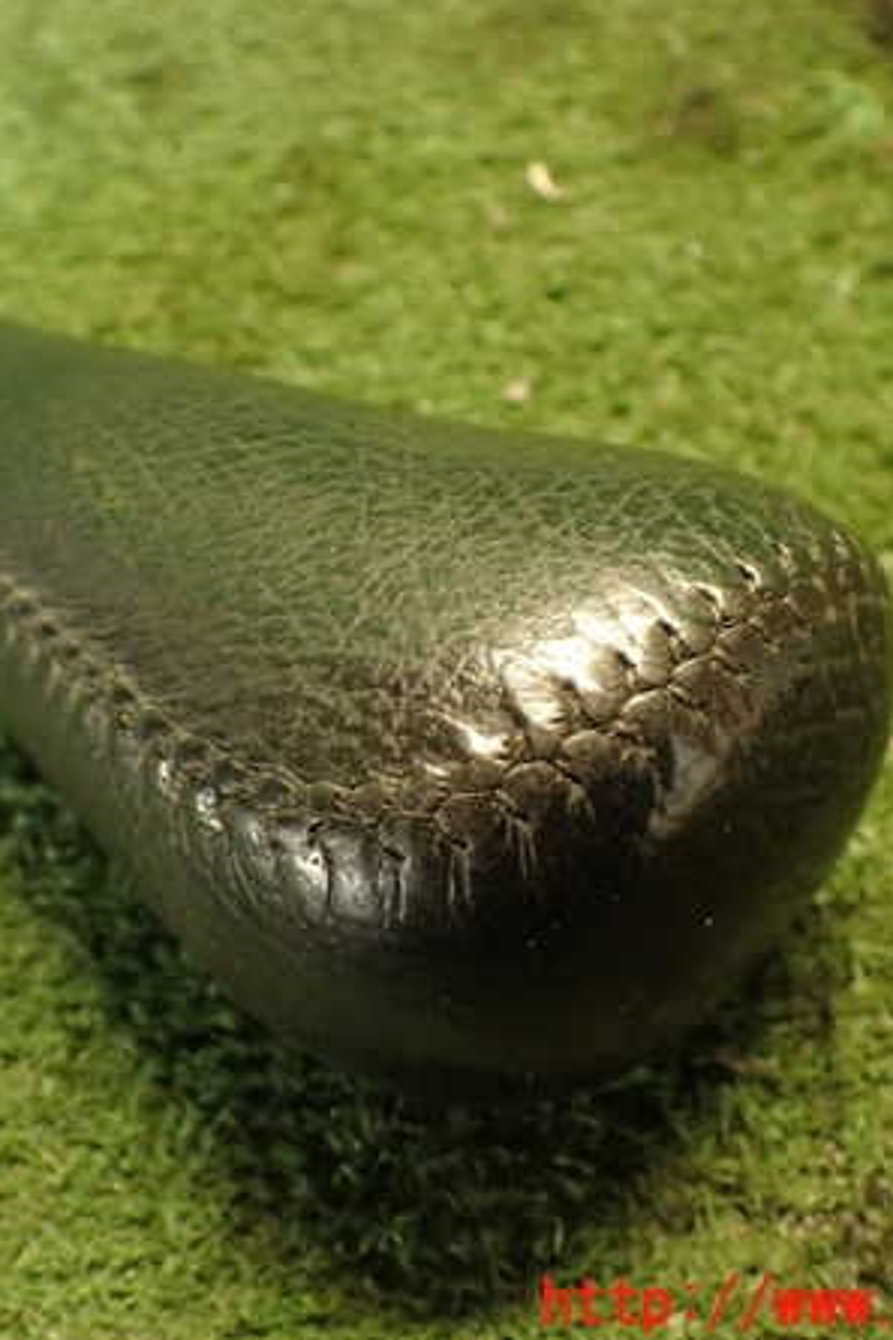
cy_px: 667
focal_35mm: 42
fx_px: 1564
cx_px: 319
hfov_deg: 31.7
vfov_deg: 46.4
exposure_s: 1/30
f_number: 2.3
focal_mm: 5.4
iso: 640
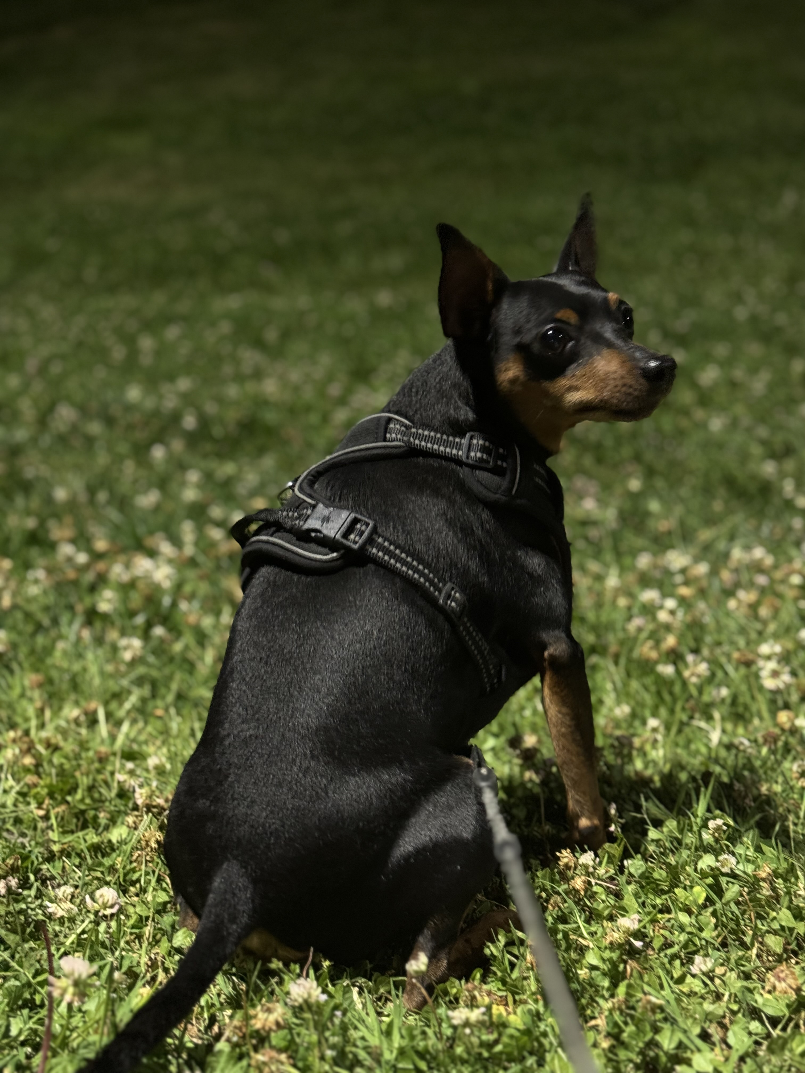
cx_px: 402
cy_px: 536
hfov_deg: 30.3
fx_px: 1488
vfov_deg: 39.7
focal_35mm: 48
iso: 500
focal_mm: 6.76
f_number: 1.78
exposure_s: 1/40
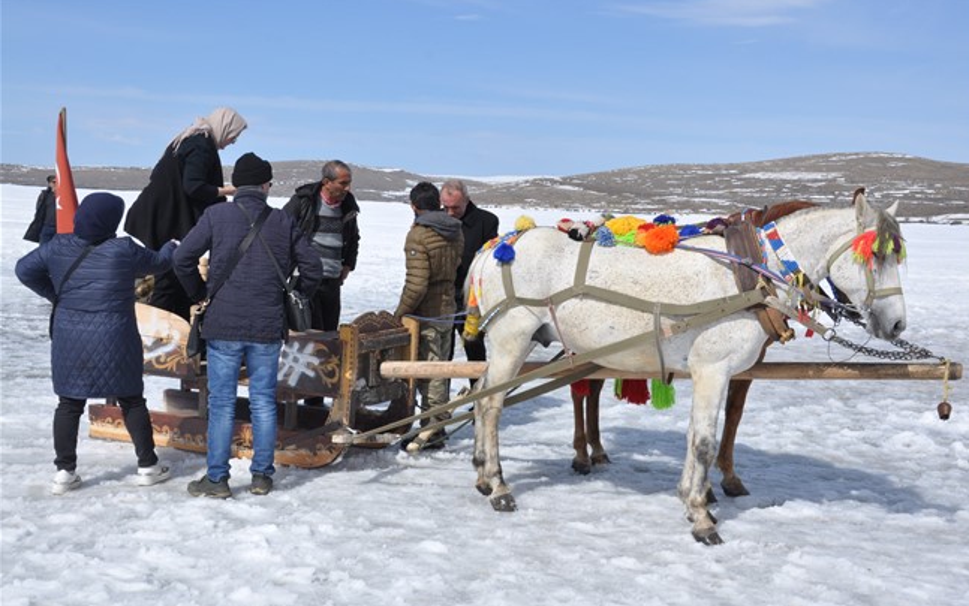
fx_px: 1215
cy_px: 317
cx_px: 485
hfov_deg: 43.5
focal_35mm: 46
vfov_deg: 28.0
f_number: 14
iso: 400
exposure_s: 1/640
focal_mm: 30
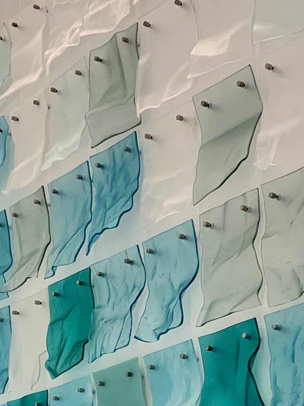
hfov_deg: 15.5
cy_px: 535
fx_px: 1112
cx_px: 100
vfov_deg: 19.0
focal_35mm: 95
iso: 50
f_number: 1.8
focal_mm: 4.25
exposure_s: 1/121
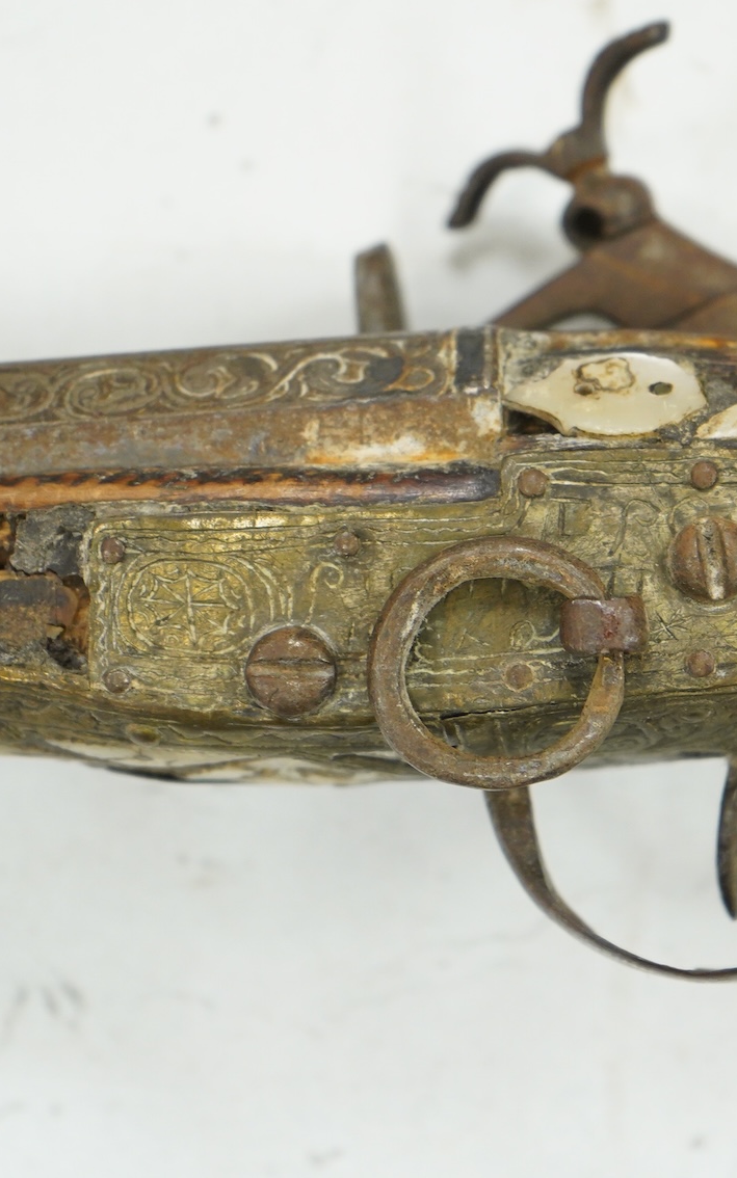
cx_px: 571
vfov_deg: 19.8
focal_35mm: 105
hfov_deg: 12.4
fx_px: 3374
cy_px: 585
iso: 2500
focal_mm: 68
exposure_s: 1/125
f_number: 5.6
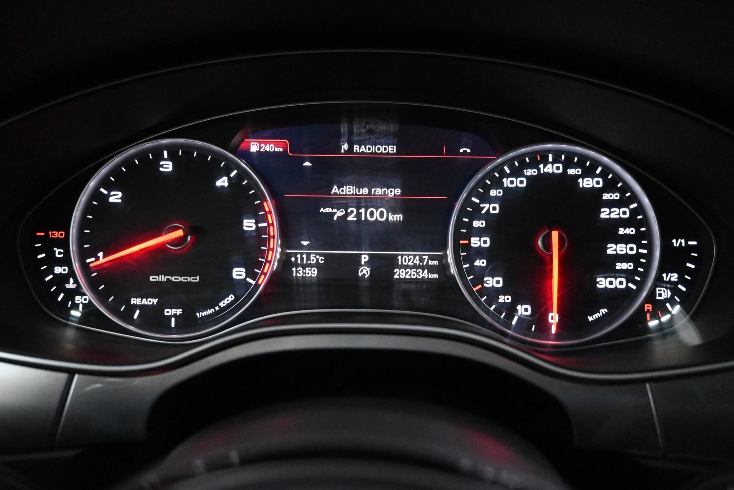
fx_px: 566
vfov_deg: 46.8
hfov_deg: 65.9
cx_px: 367
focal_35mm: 28
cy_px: 245
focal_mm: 18.5
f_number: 3.8
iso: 10000
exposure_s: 1/60
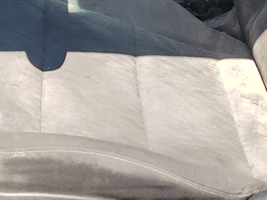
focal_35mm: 103
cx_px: 79
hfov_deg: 19.0
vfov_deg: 13.5
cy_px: -99
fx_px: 794
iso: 50
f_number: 1.5
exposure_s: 1/1000
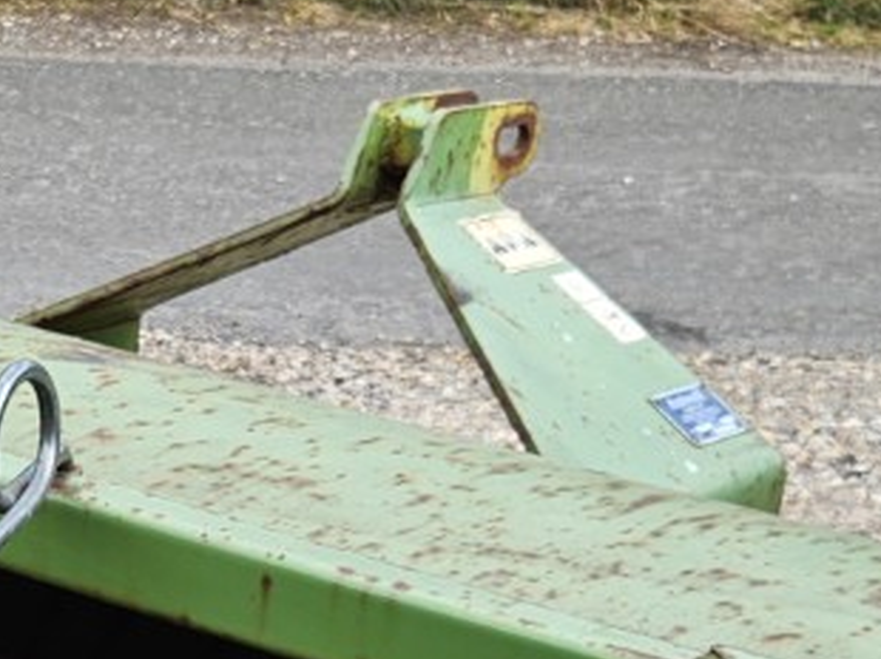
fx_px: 2721
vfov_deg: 13.1
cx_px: -9
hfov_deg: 17.9
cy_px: 988
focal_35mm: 107
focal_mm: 5.4
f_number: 1.8
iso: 25
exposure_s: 1/480
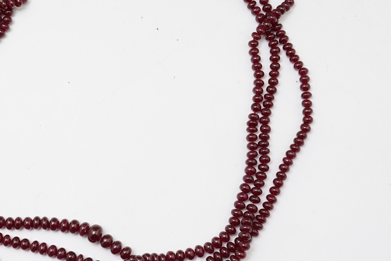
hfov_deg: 23.3
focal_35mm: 87
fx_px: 945
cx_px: 127
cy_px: 108
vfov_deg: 15.7
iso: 500
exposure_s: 1/125
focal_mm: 30
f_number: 16
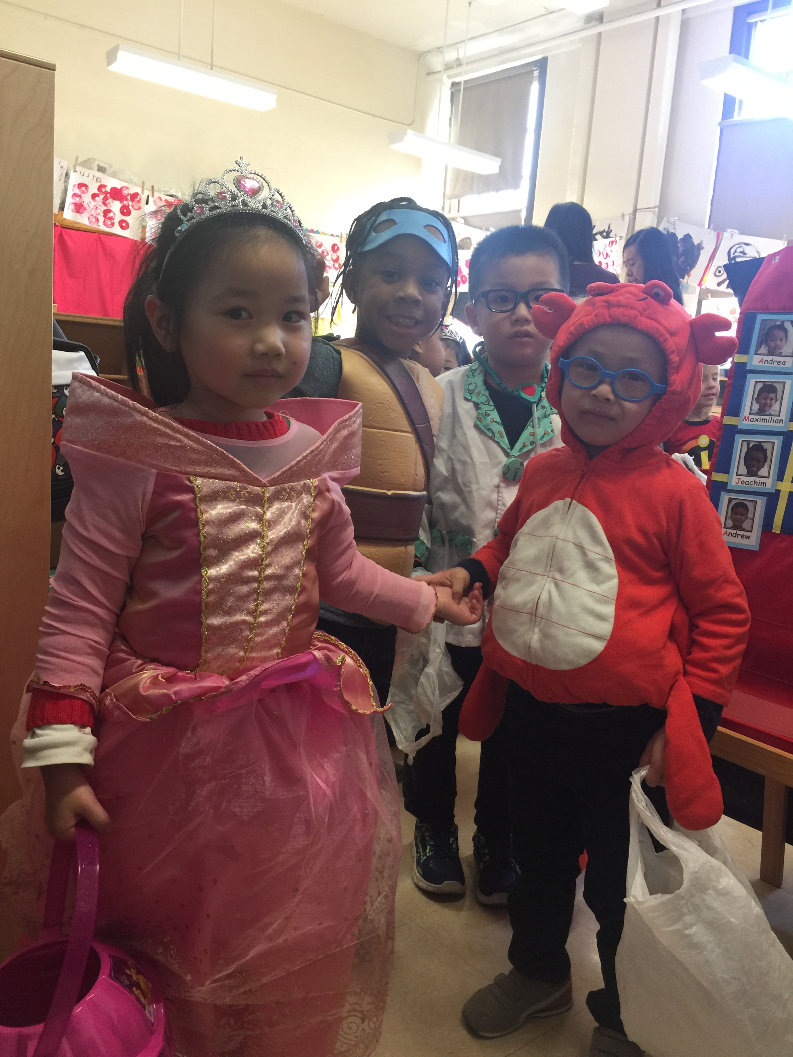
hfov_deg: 48.2
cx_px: 396
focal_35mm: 29
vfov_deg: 61.7
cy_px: 528
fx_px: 886
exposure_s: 1/30
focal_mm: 4.15
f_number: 2.2
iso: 50
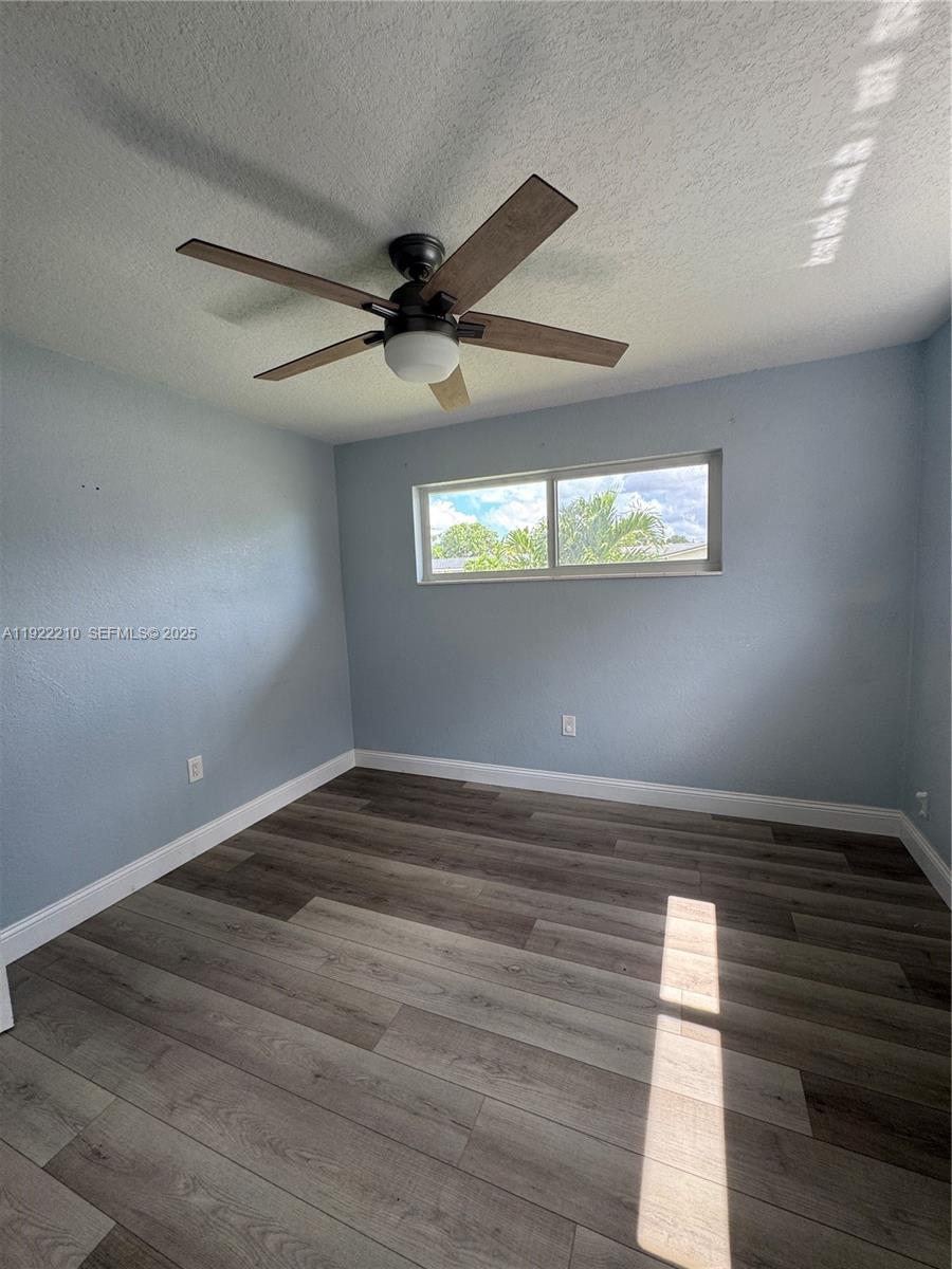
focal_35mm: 14
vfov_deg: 102.1
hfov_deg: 85.7
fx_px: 513
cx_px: 476
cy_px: 634
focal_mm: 2.22
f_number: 2.2
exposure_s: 1/99
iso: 64
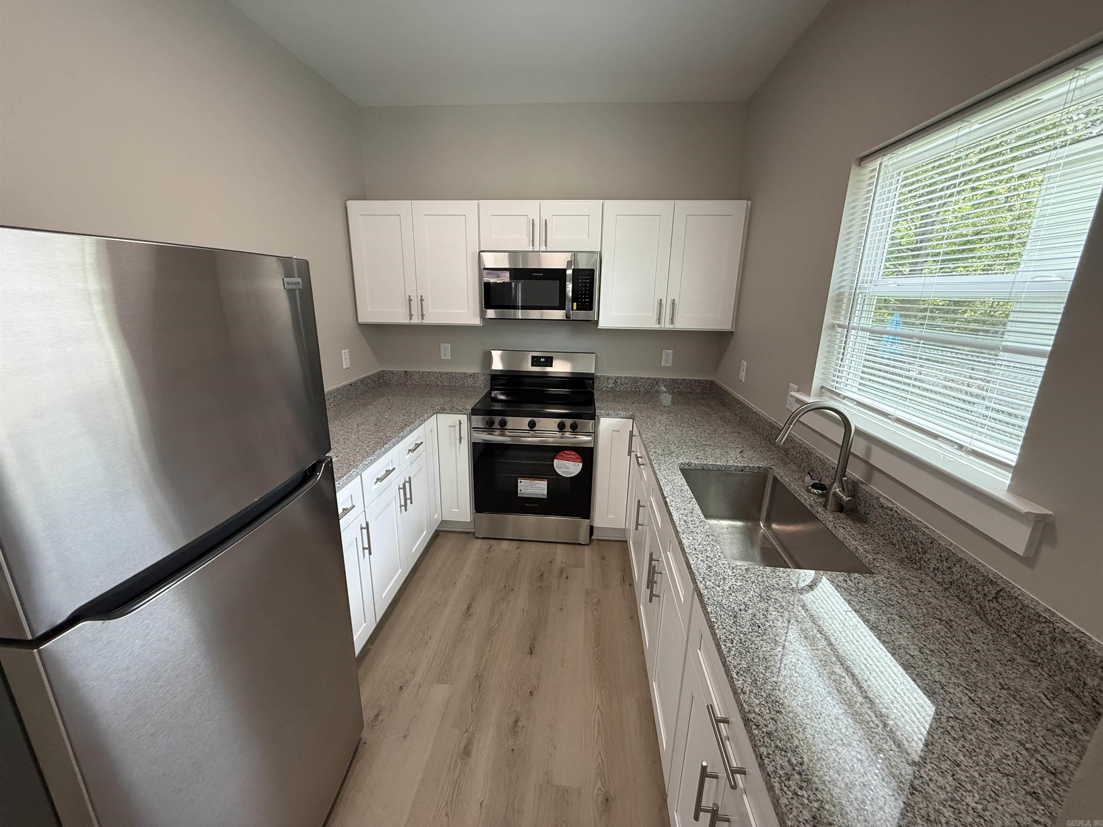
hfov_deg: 102.1
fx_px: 446
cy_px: 414
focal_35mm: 14
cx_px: 552
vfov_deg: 85.7
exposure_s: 1/120
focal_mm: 2.22
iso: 320
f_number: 2.2
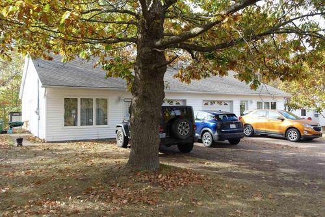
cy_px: 108
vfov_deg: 42.3
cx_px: 162
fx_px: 280
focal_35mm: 31
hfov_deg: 60.3
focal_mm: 11.22
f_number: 2.5
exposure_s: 1/50
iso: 125
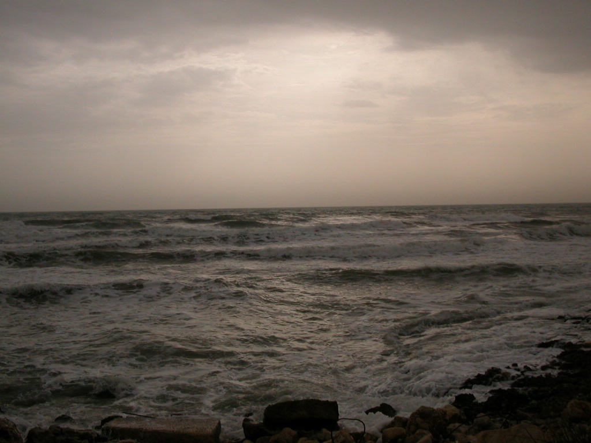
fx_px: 632
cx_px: 296
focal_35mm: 37
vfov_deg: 38.7
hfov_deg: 50.1
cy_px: 222
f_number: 4.5
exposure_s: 1/1102
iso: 100
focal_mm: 5.6
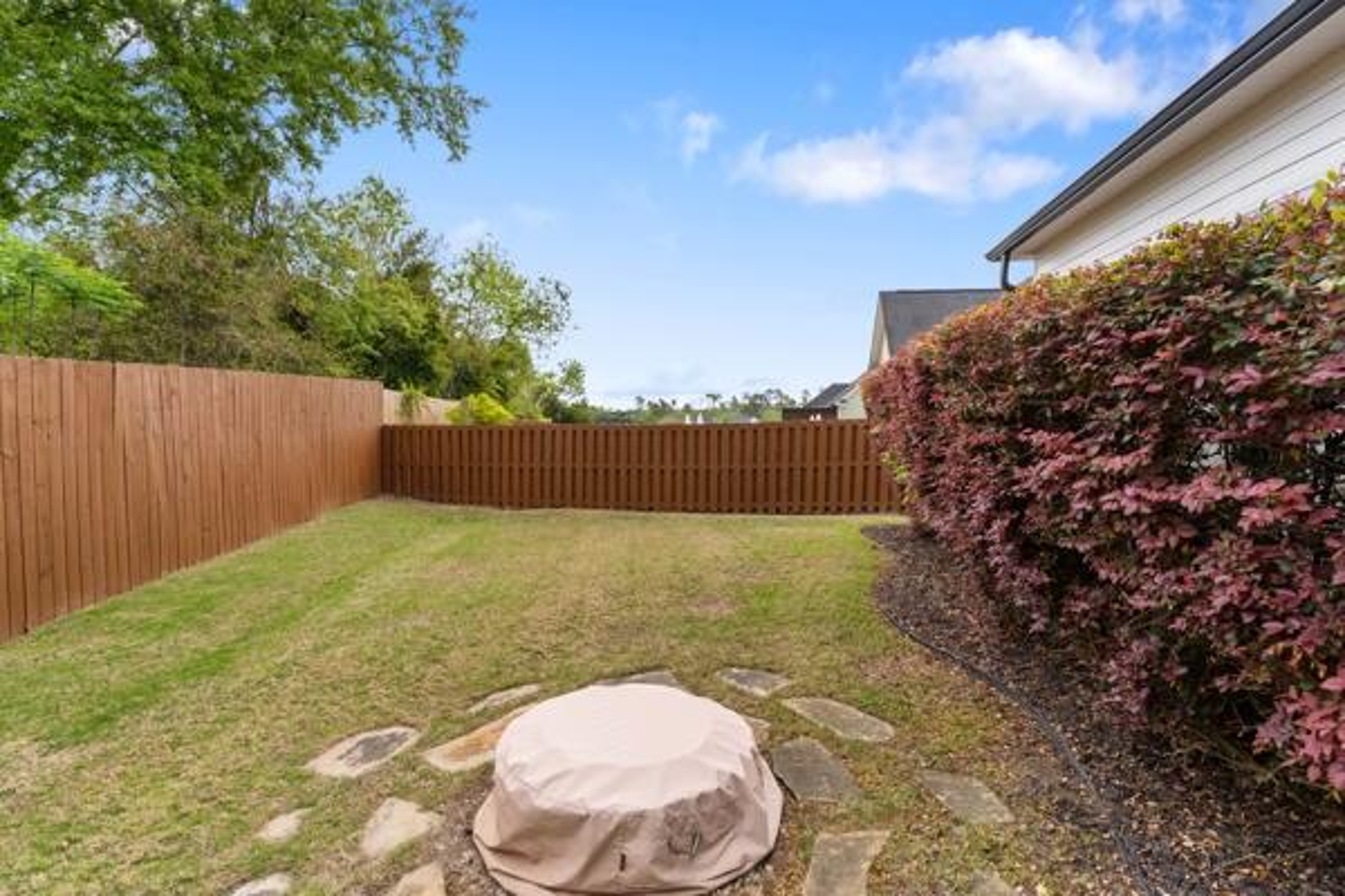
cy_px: 448
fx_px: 635
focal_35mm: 17
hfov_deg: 93.3
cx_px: 672
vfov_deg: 70.4
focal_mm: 17
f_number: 8
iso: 50
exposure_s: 1/160
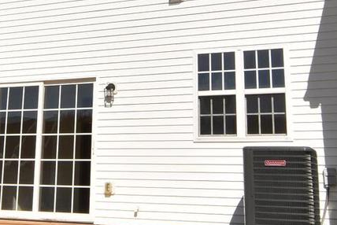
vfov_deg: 20.5
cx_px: 57
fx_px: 615
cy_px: 46
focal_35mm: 66
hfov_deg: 29.8
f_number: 16
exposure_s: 1/1000
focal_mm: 13
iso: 800
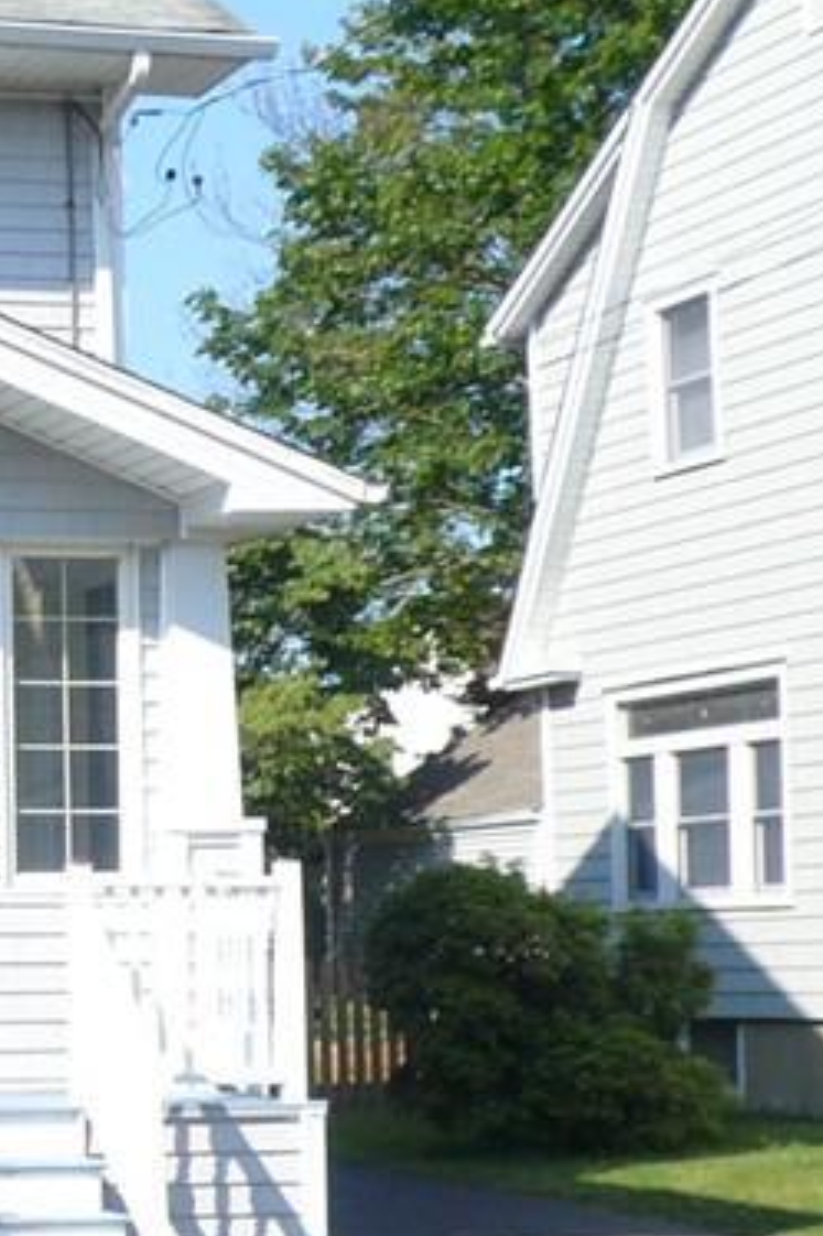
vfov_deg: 21.6
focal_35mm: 94
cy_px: 777
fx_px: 3226
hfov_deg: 13.2
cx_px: -641
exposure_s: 1/160
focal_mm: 4.6
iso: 100
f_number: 8
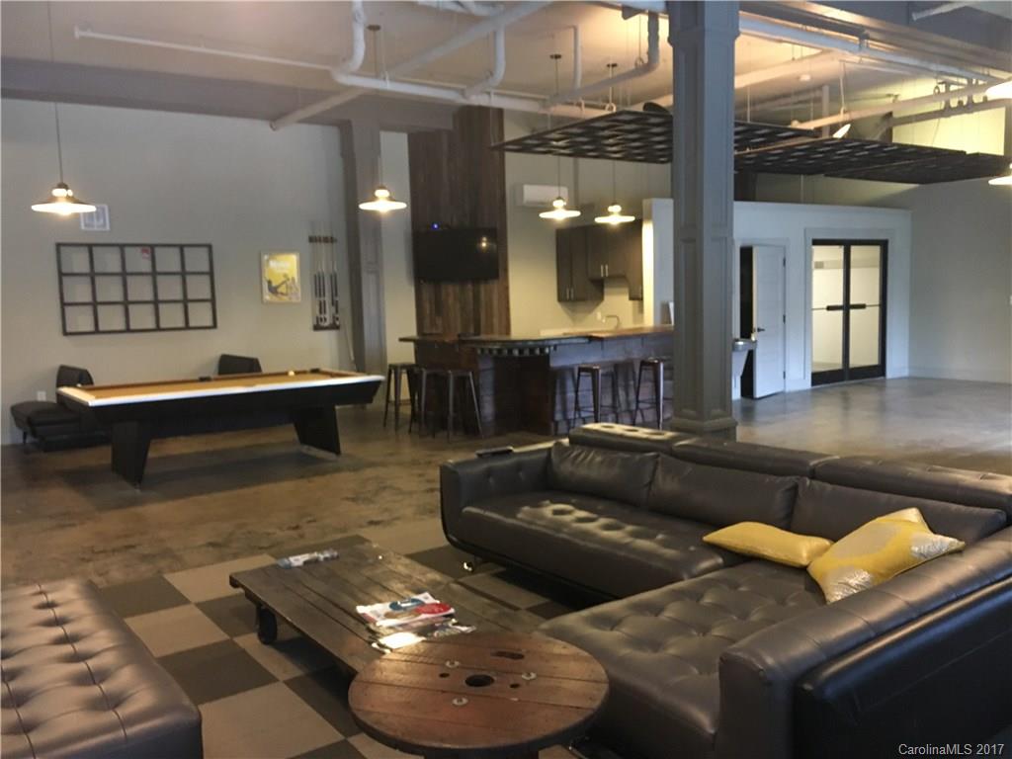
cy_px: 380
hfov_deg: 61.7
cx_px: 506
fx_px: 848
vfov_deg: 48.2
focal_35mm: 29
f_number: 2.2
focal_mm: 4.15
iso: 400
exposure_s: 1/15
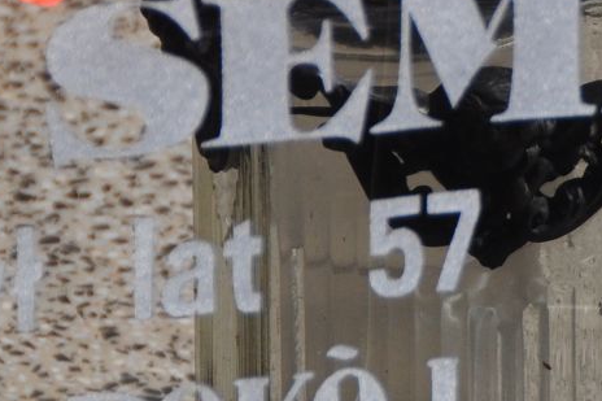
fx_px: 8107
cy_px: -191
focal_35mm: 485
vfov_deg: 2.8
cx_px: 710
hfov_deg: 4.2
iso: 250
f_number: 5
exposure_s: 1/200
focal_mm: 70
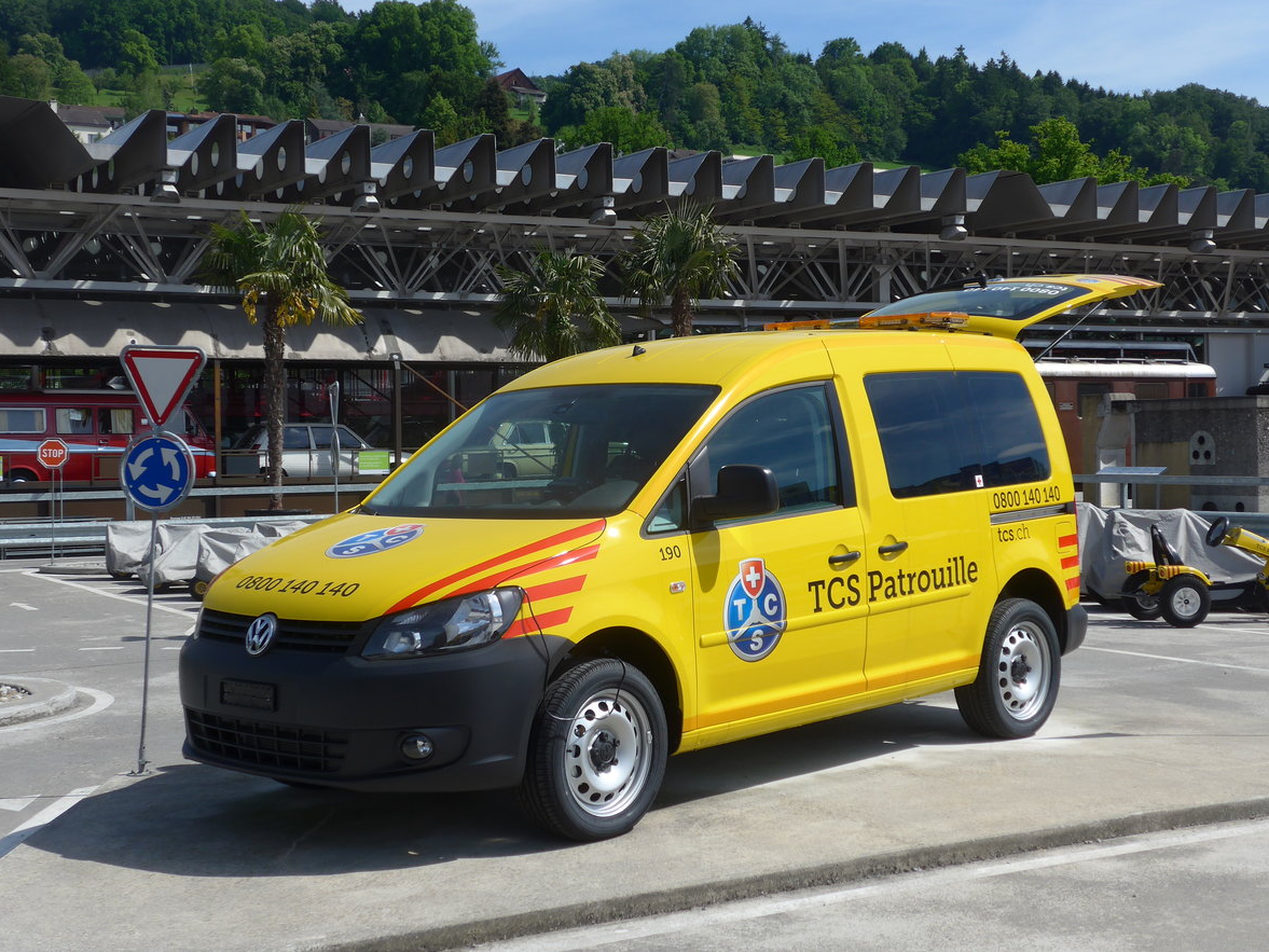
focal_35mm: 53
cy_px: 468
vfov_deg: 27.5
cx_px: 640
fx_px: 1943
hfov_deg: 36.2
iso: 80
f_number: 3.3
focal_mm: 10.7
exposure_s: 1/1600
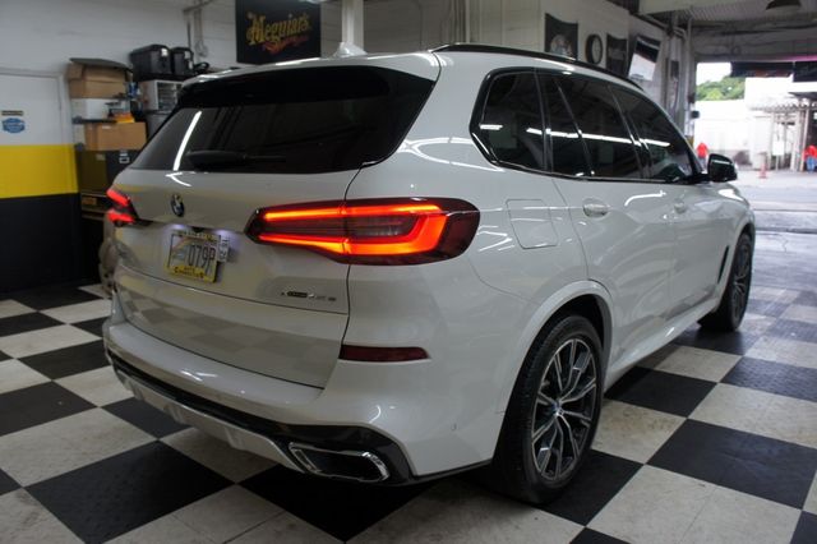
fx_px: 612
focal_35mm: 27
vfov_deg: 47.9
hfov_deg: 67.4
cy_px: 272
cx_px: 408
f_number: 4.5
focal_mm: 18
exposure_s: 1/40
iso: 200
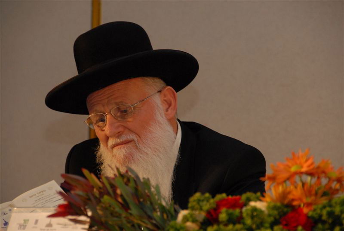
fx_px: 2440
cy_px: 116
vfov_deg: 5.4
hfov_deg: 8.1
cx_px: 172
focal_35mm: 255
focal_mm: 170
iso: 800
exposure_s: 1/60
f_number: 6.3
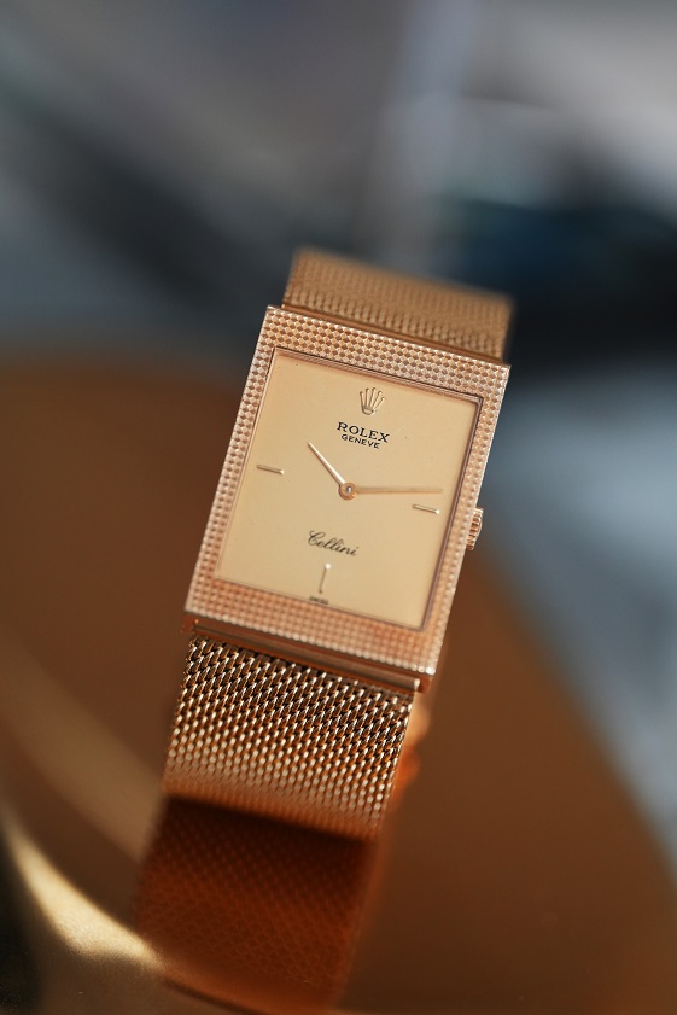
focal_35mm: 105
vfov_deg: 19.5
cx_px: 338
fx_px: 2960
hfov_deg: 13.0
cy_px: 508
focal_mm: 105
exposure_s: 1/250
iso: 1600
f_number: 2.8
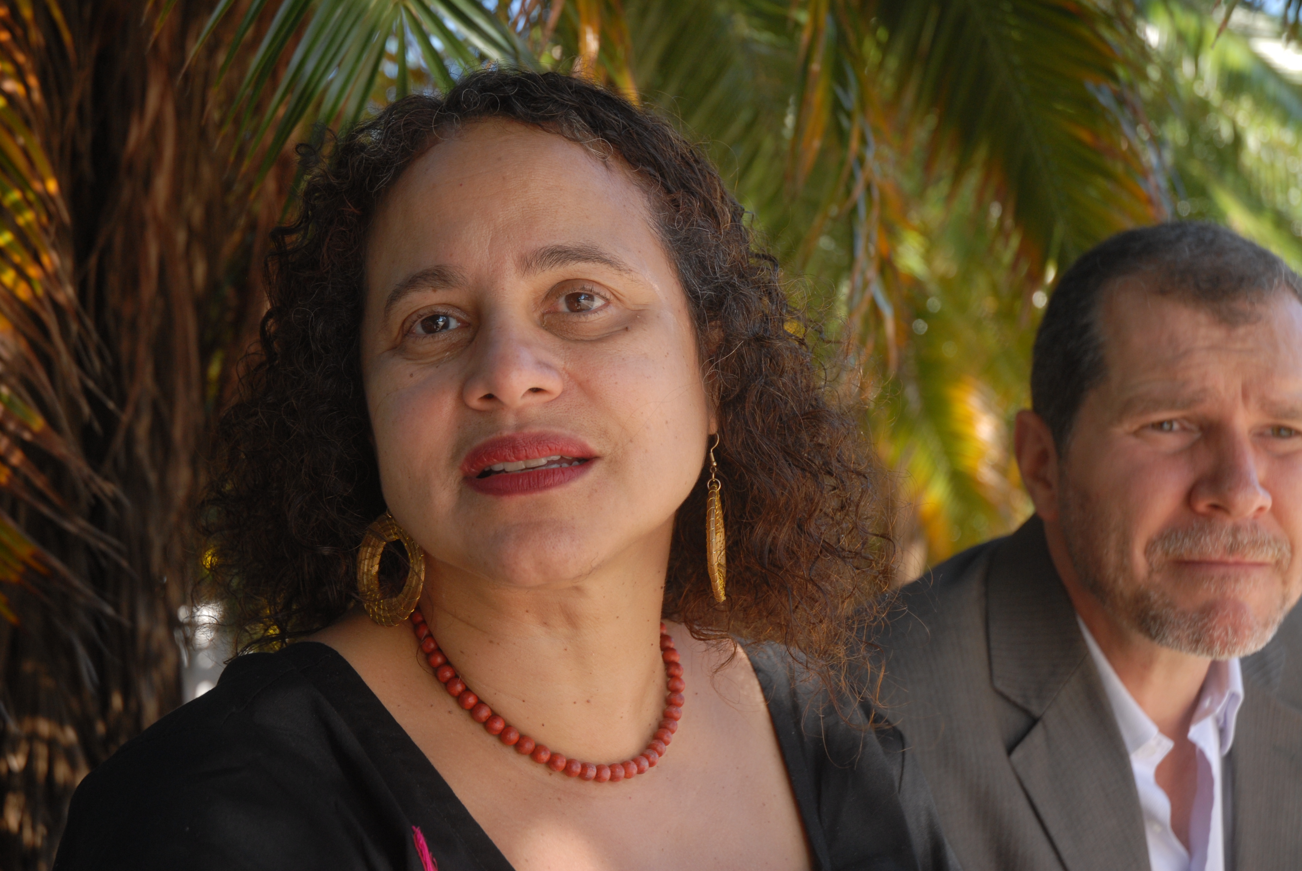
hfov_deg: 29.2
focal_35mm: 69
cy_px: 436
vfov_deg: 19.8
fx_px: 2498
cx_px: 651
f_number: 4.5
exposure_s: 1/200
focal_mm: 46
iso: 280
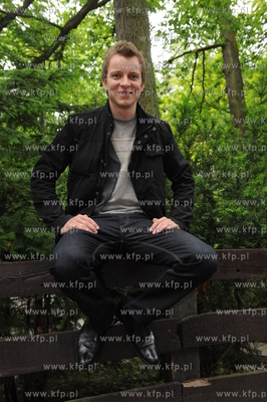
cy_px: 201
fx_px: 401
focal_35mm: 36
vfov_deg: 53.2
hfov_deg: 36.8
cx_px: 134
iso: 800
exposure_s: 1/100
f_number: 5.6
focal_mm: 36
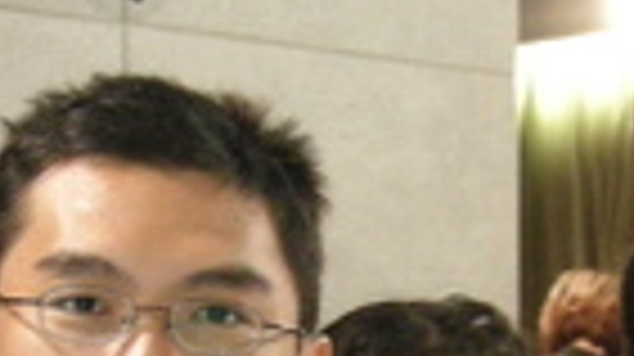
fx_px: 2805
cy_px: 631
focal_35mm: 167
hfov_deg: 12.9
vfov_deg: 7.1
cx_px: 387
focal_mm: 7.5
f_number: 2.7
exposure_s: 1/2
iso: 400
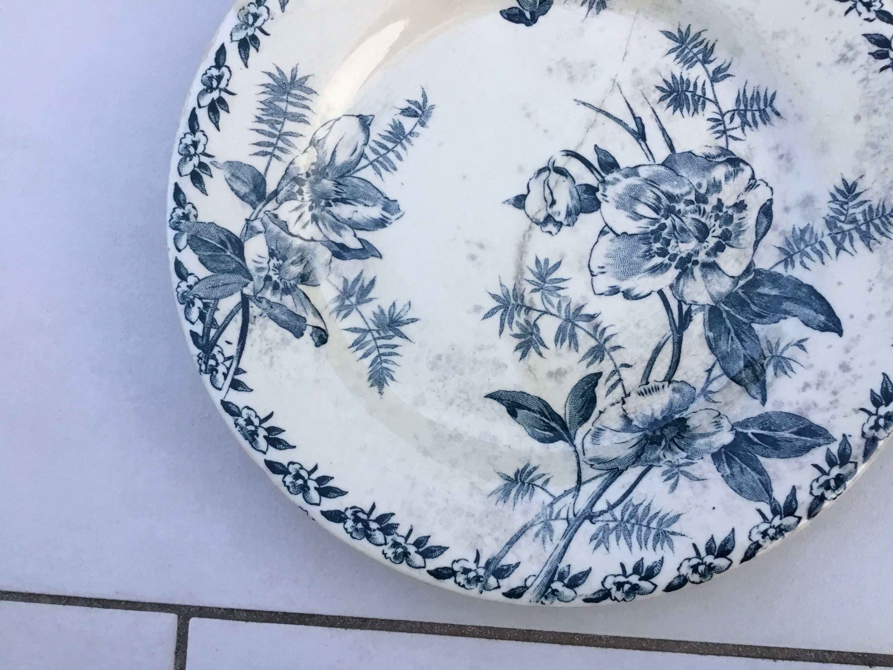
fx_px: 800
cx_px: 446
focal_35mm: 31
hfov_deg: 58.4
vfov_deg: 45.4
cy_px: 335
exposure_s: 1/33
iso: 32
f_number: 2.4
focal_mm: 3.3
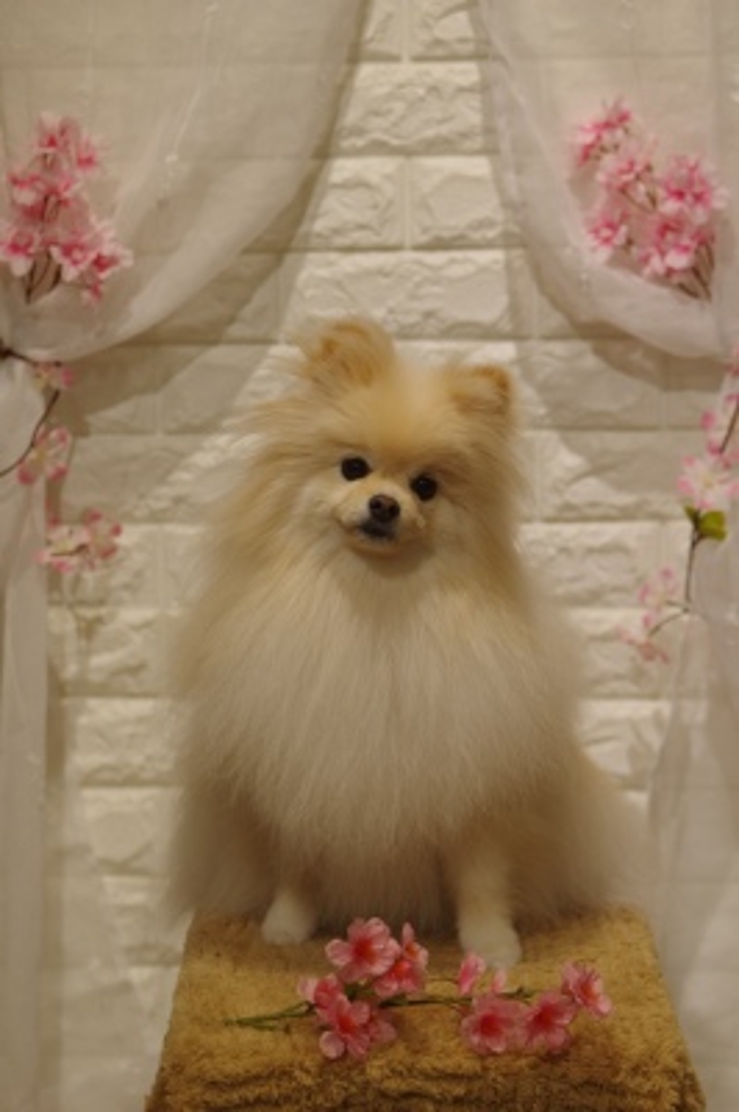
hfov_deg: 14.5
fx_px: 2899
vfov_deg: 21.7
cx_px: 370
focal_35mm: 94
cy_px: 556
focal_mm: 63
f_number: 3.5
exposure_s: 1/200
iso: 250
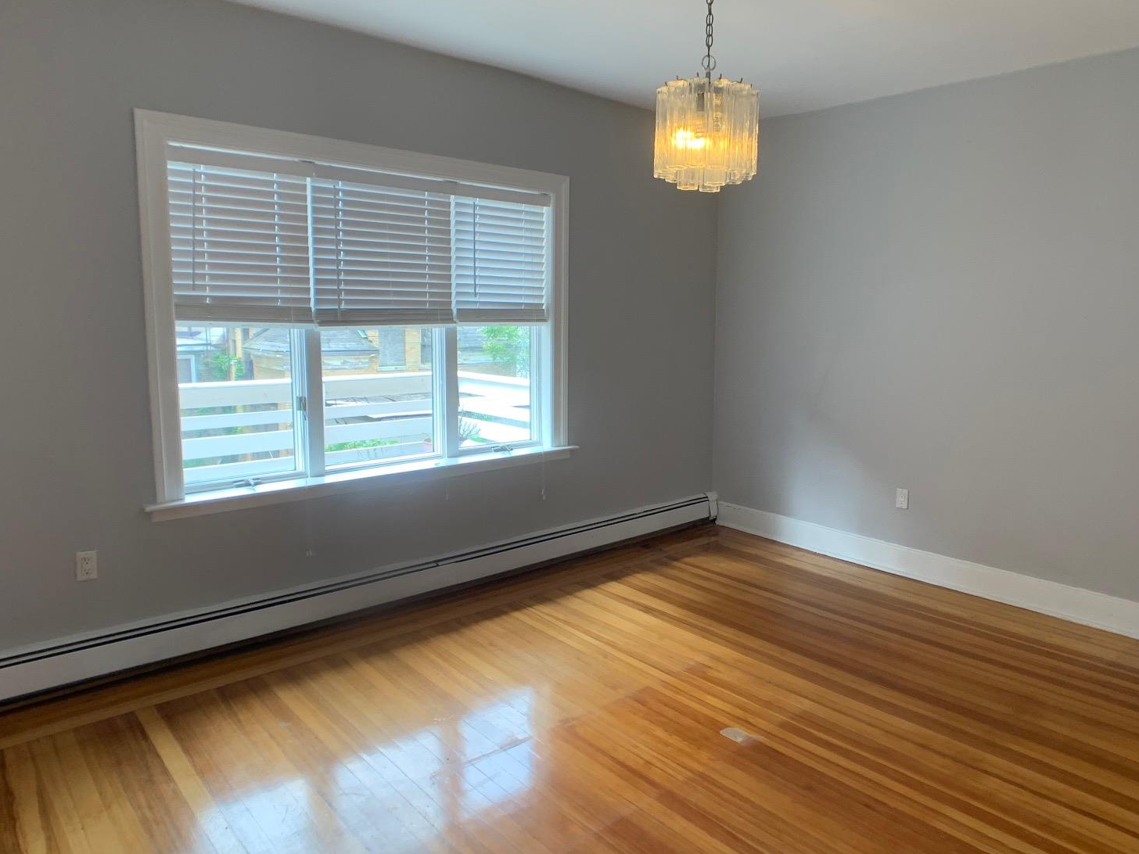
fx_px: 1185
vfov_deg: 39.7
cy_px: 436
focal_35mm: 36
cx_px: 625
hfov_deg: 51.3
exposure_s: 1/121
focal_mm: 4.25
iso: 80
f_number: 1.8
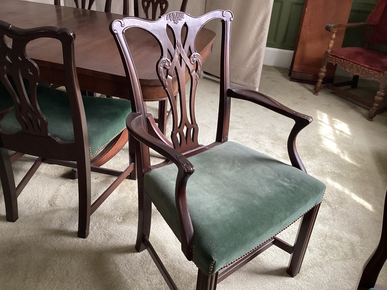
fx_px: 347
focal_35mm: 31
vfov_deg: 45.4
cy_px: 145
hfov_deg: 58.3
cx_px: 194
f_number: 2.4
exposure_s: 1/50
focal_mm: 3.3
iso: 100
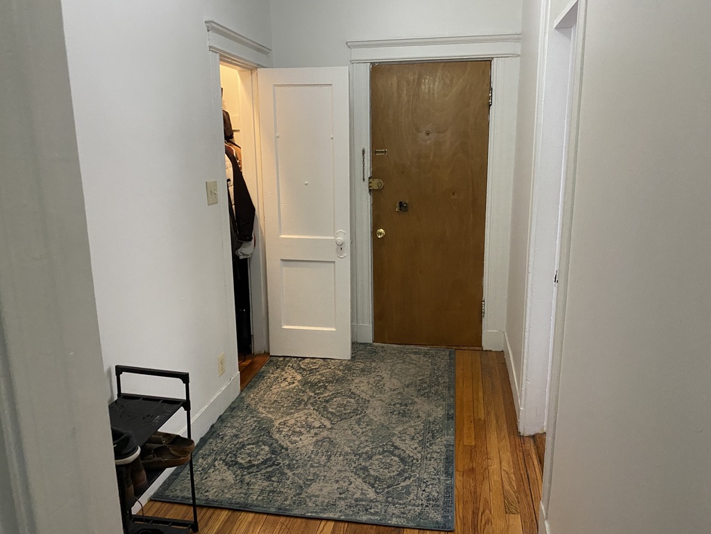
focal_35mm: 26
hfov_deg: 67.3
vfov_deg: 53.1
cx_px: 356
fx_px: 534
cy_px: 267
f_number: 1.8
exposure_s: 1/60
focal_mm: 4.25
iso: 400
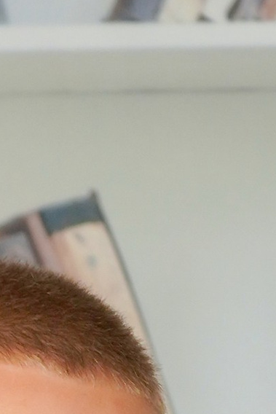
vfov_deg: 5.9
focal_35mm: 331
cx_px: -90
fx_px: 3804
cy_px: 1080
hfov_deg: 4.1
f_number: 5
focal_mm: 49
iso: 1000
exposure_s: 1/125
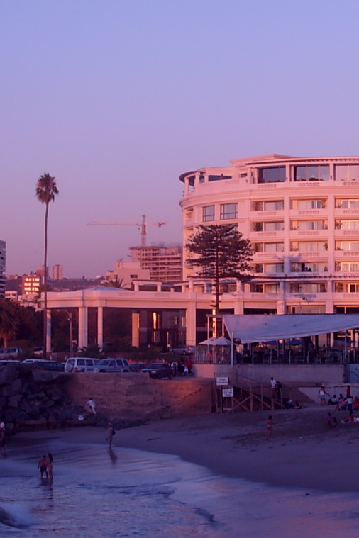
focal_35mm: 115
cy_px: 270
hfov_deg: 11.9
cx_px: 260
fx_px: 1720
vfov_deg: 17.8
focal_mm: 13.5
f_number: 3.7
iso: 50
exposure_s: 1/192
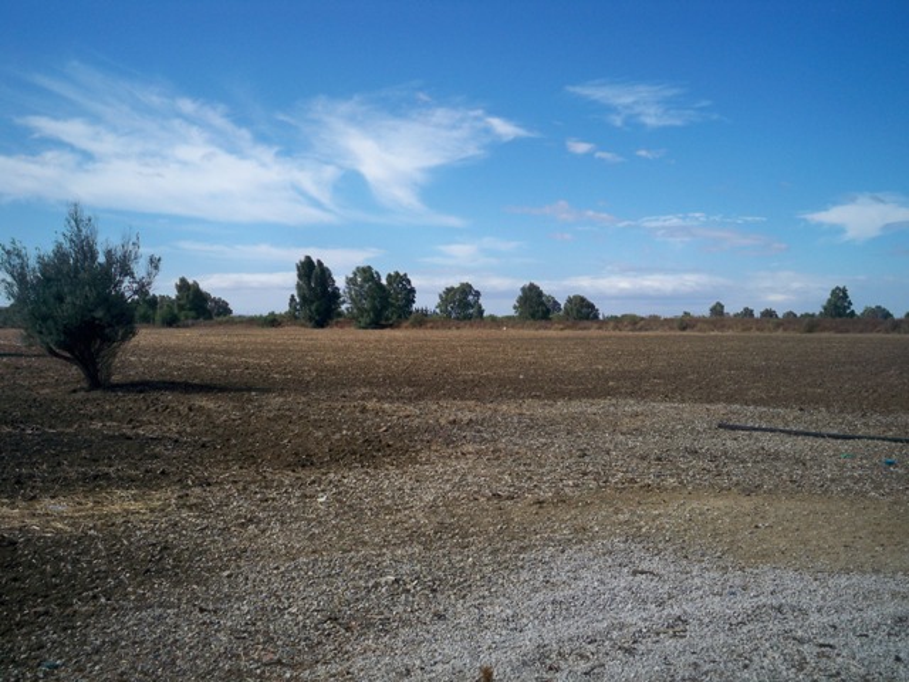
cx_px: 454
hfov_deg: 52.6
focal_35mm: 35
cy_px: 341
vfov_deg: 40.7
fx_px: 919
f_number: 4.7
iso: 64
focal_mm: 6.3
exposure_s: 1/640
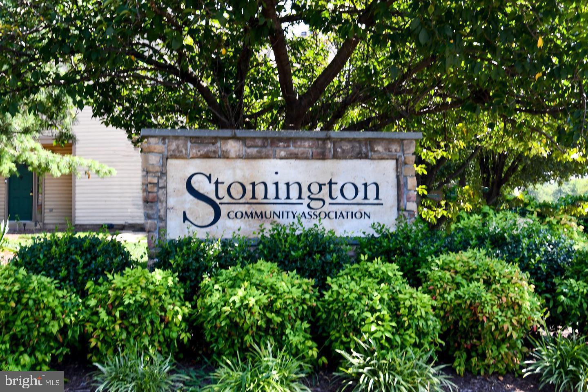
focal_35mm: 36
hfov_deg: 53.1
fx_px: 588
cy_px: 196
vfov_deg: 36.8
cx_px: 294
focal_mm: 24
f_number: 5.6
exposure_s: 1/250
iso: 220
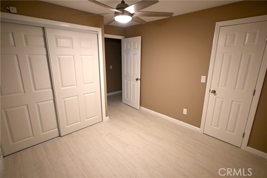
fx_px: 134
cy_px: 89
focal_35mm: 18
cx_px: 134
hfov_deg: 90.0
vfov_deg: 67.4
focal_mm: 12
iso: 1400
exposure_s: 1/125
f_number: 3.5
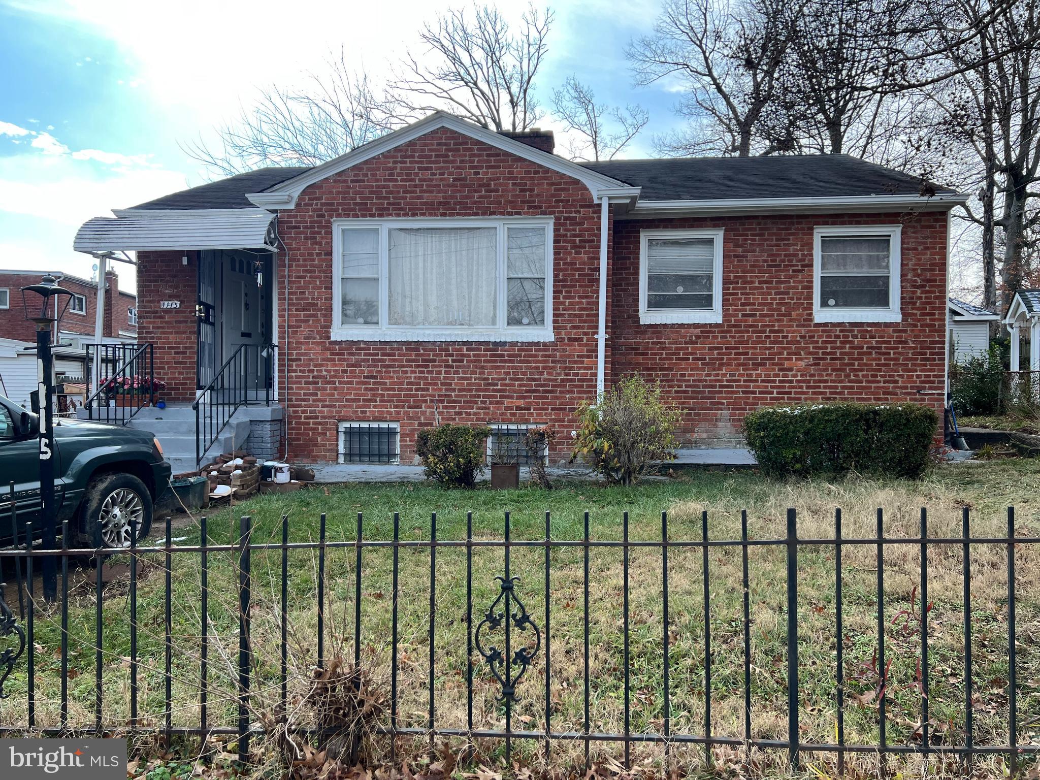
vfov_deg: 53.1
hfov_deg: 67.3
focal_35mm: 26
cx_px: 520
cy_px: 390
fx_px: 781
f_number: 1.5
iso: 50
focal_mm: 5.7
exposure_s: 1/1183
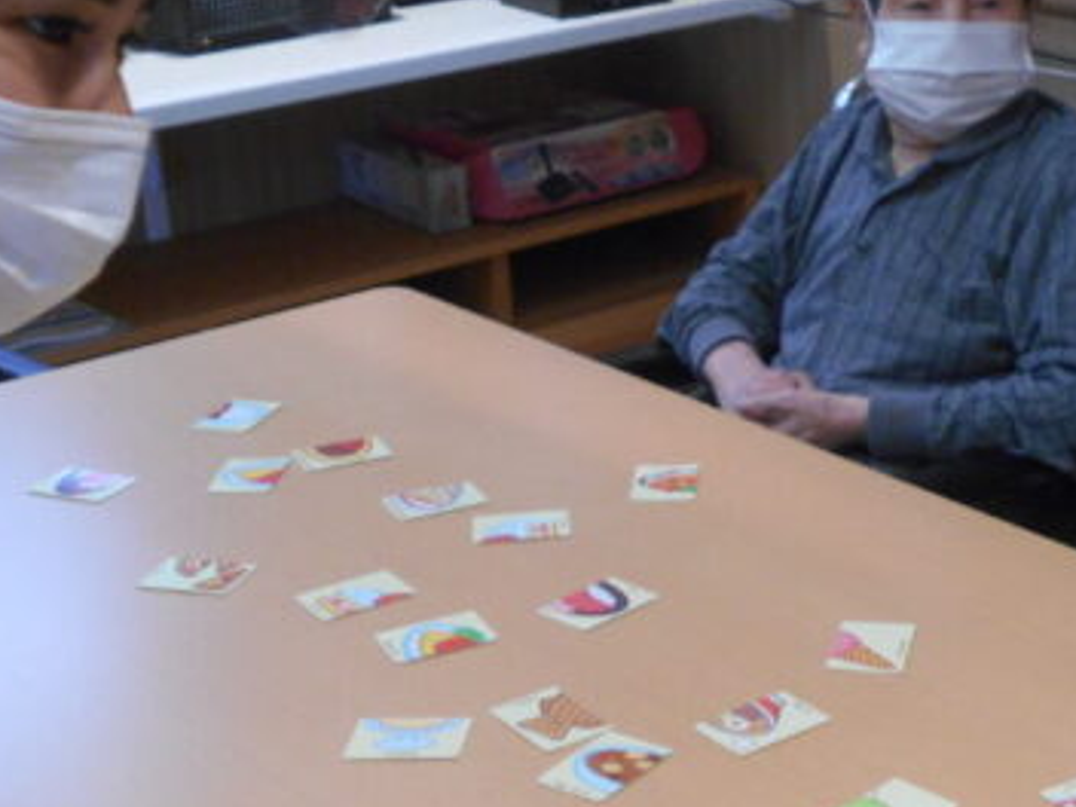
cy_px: 501
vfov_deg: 19.6
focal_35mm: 75
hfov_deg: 25.6
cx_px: 831
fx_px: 2331
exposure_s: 1/30
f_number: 4.2
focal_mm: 7.7
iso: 280
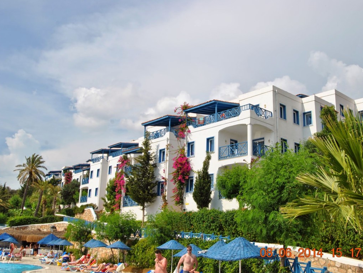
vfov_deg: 36.8
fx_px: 409
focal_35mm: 39
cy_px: 136
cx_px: 196
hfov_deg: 47.8
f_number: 8
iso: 100
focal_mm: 24
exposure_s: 1/250
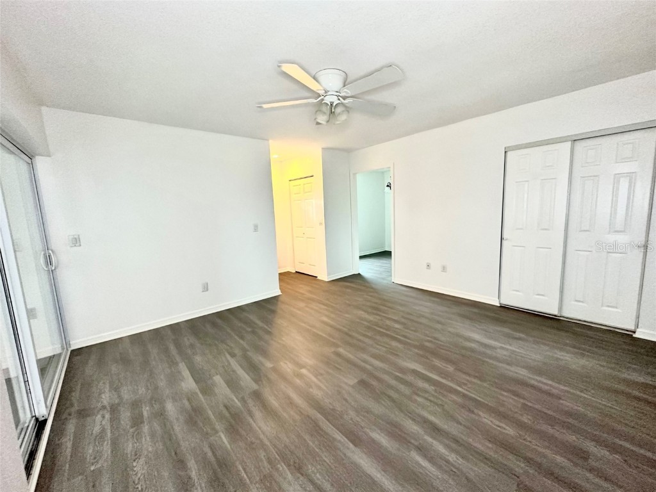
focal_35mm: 14
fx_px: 265
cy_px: 246
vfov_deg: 85.7
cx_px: 328
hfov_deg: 102.1
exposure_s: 1/60
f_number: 2.2
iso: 400
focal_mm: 2.22
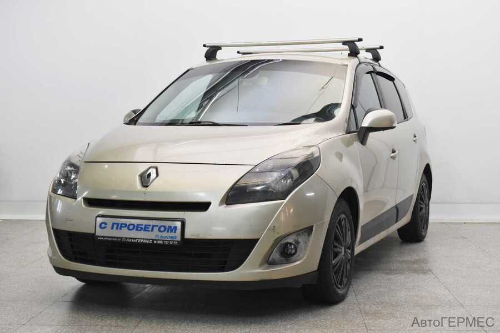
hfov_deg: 35.1
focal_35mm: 57
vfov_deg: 23.8
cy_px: 166
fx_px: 792
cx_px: 250
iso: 800
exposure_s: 1/80
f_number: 6.3
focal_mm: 38
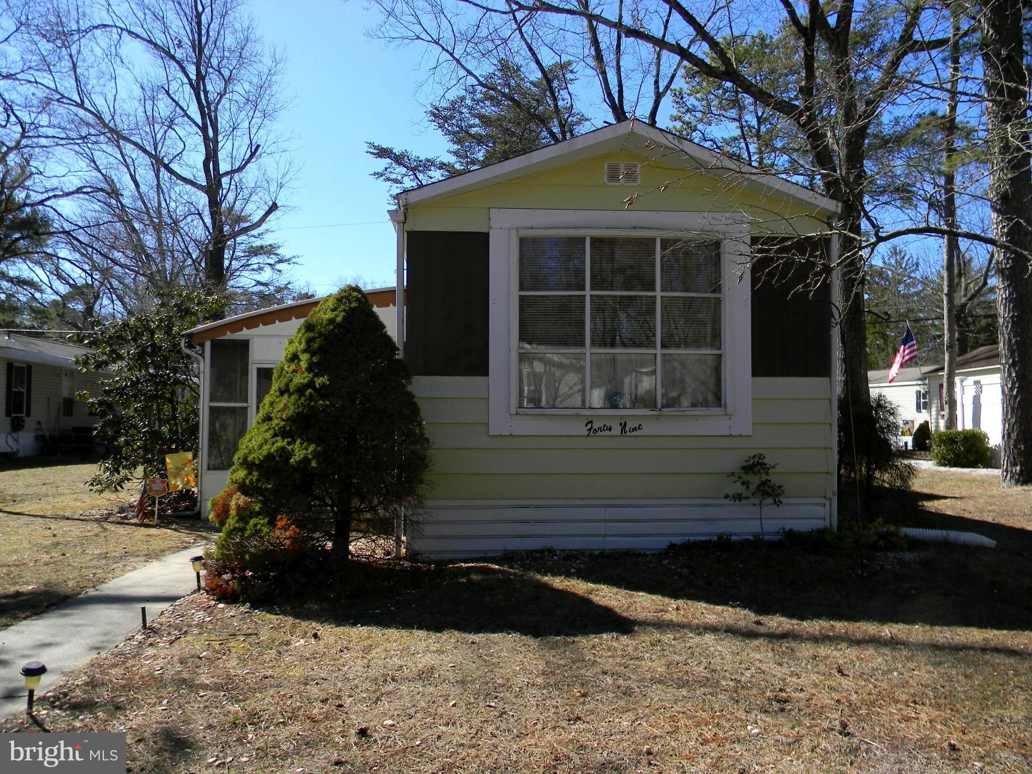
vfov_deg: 49.7
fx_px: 835
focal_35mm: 28
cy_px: 387
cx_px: 516
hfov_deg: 63.4
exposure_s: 1/690
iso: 80
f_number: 3.5
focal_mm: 5
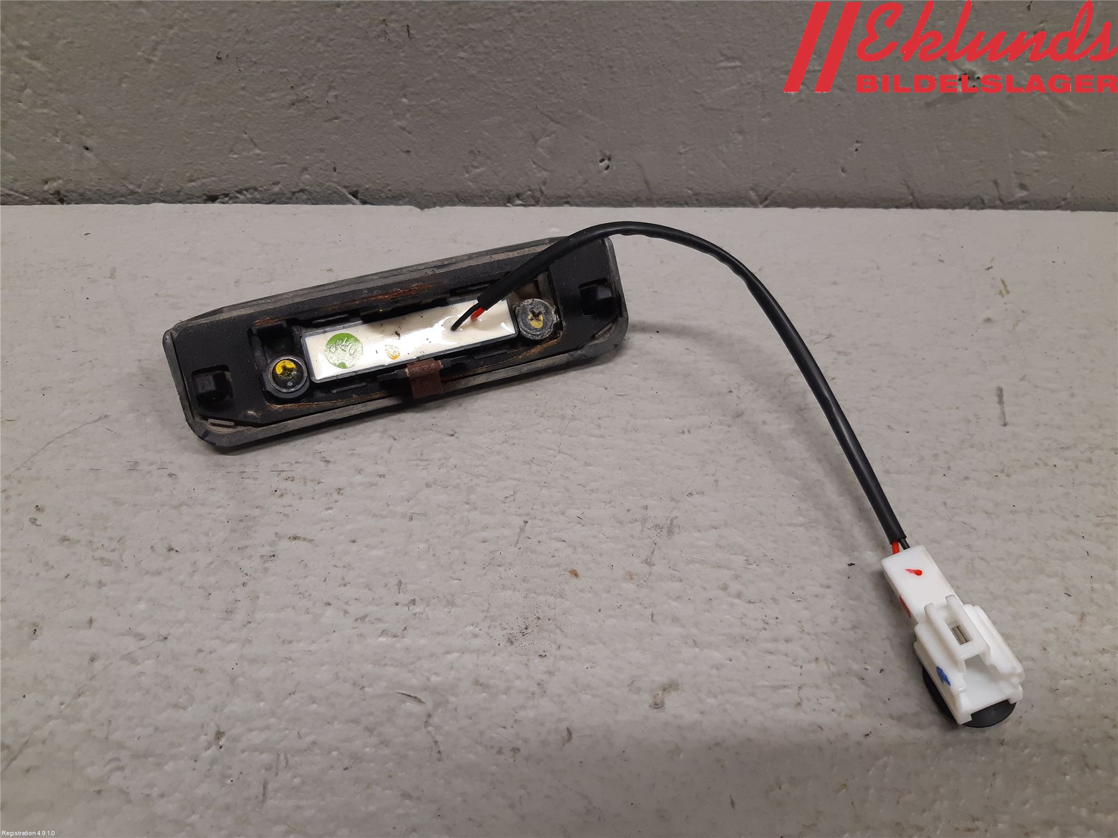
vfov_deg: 53.1
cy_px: 419
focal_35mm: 26
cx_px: 559
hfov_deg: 67.3
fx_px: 840
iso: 100
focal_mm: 3.93
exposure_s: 1/50
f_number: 1.7
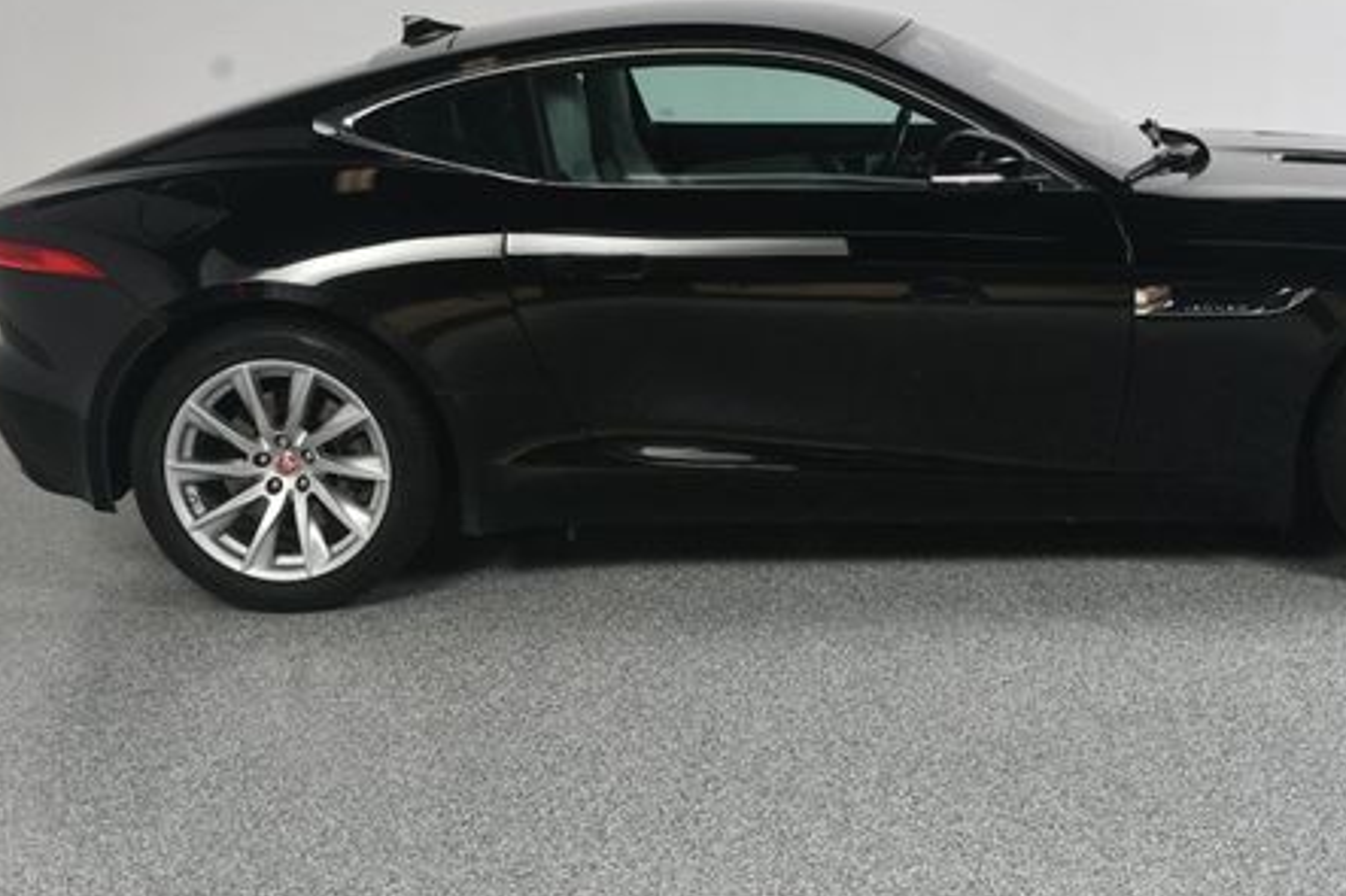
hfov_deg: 37.8
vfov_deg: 25.9
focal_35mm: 52
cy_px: 361
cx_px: 896
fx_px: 1943
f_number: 10
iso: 100
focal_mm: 24
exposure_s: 1/160
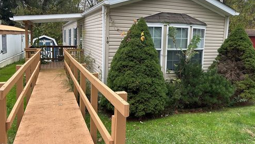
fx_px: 196
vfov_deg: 39.9
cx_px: 128
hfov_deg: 66.0
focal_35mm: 29
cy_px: 53
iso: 50
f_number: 1.5
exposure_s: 1/380
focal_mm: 5.7
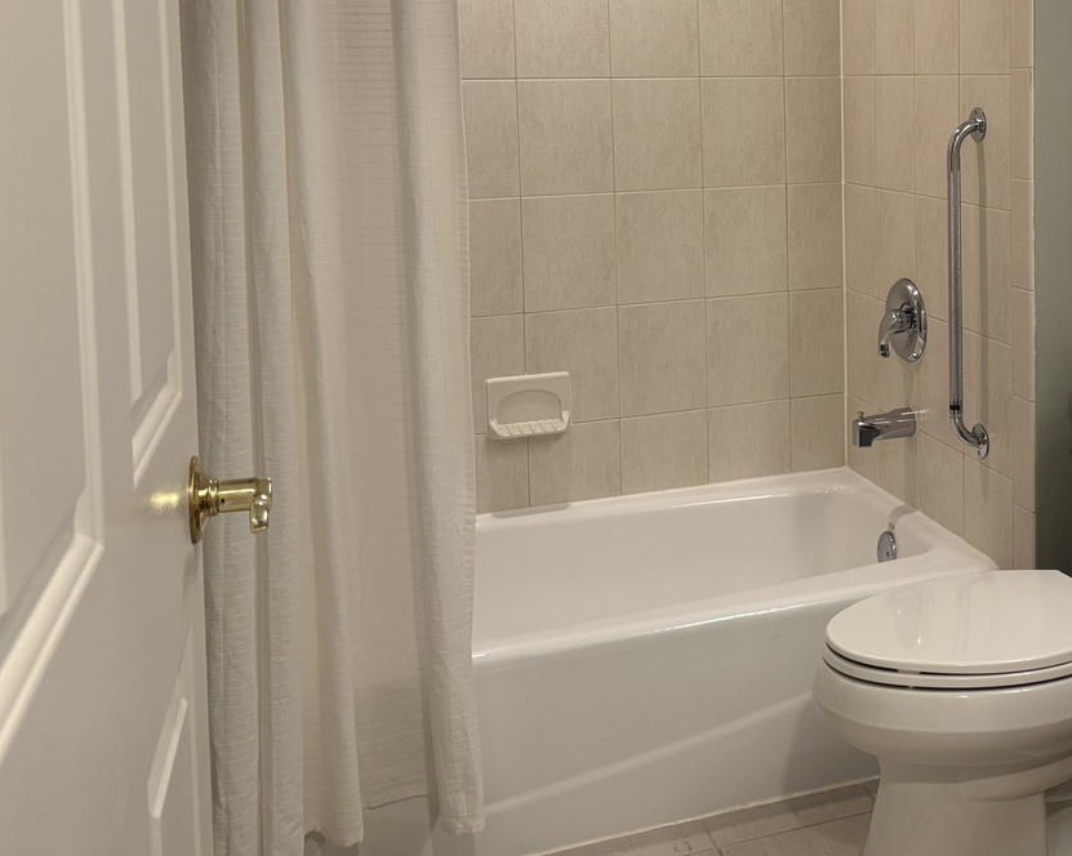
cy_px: 170
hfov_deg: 40.3
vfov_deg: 33.1
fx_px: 1395
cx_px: 855
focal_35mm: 44
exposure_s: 1/60
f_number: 1.6
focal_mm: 5.96
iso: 125
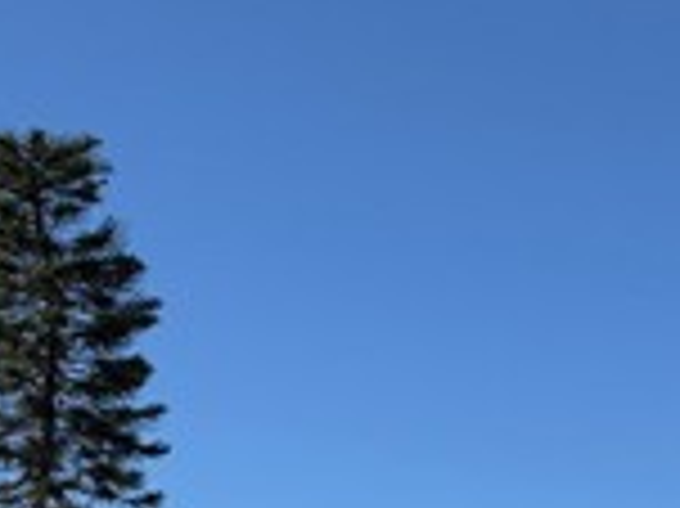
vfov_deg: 13.6
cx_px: 374
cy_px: 778
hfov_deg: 19.3
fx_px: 2002
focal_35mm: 102
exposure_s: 1/4975
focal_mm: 6.76
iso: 80
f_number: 1.78
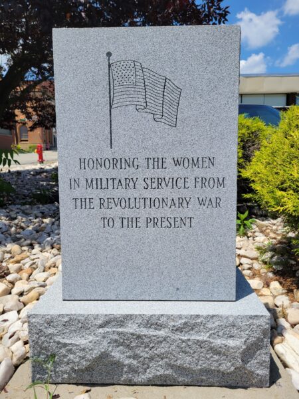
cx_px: 150
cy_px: 200
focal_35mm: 26
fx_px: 299
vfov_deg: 67.3
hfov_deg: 53.1
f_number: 1.8
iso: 40
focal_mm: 5.4
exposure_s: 1/3126
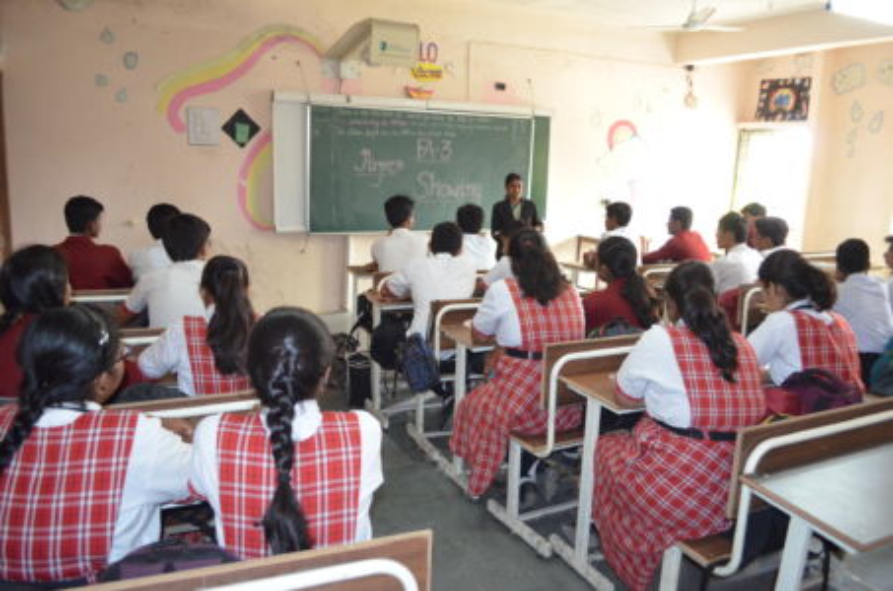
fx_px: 668
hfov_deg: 67.5
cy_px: 296
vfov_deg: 47.7
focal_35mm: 27
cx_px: 446
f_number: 3.5
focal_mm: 18
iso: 2200
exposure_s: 1/60
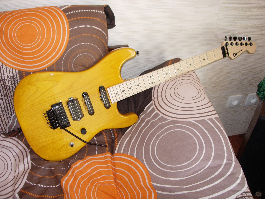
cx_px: 132
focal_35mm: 38
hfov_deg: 49.0
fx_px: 291
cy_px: 100
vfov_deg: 37.7
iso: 79
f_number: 2.8
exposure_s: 1/32
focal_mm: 7.8
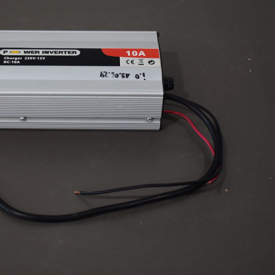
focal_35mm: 77
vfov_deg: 22.5
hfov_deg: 22.4
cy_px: 120
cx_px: 76
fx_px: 690
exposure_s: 1/250
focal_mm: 35
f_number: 4.5
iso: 500
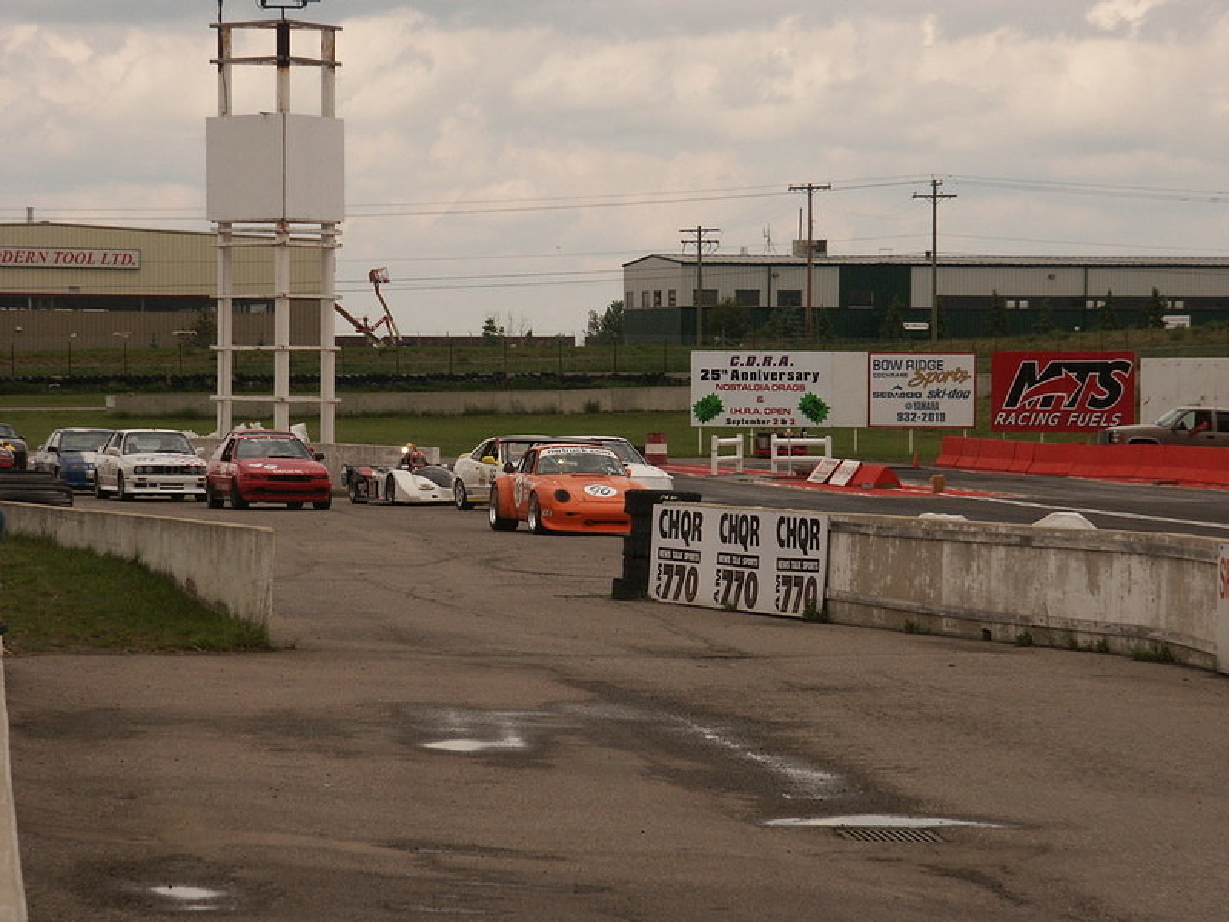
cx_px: 614
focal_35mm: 187
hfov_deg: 10.6
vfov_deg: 7.9
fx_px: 6639
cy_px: 461
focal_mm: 47.25
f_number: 5.6
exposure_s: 1/750
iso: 100
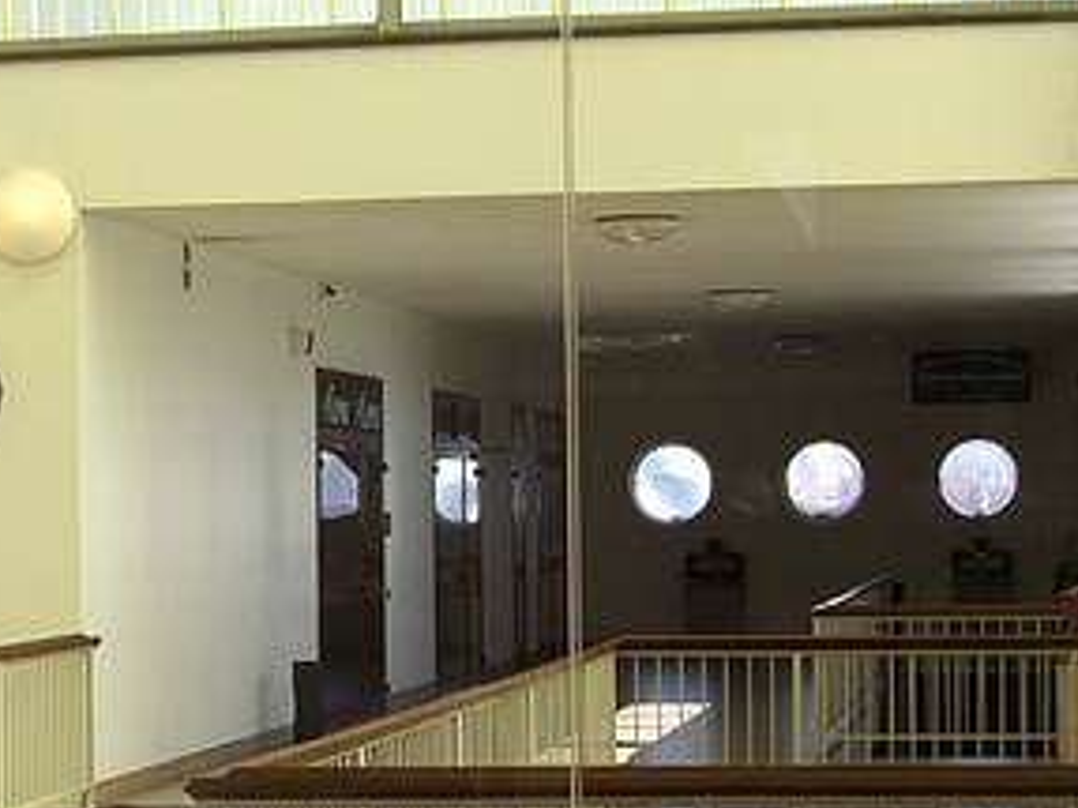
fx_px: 3300
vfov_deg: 13.9
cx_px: 361
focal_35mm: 106
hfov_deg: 18.5
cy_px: 598
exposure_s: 1/200
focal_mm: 7.9
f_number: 2.8
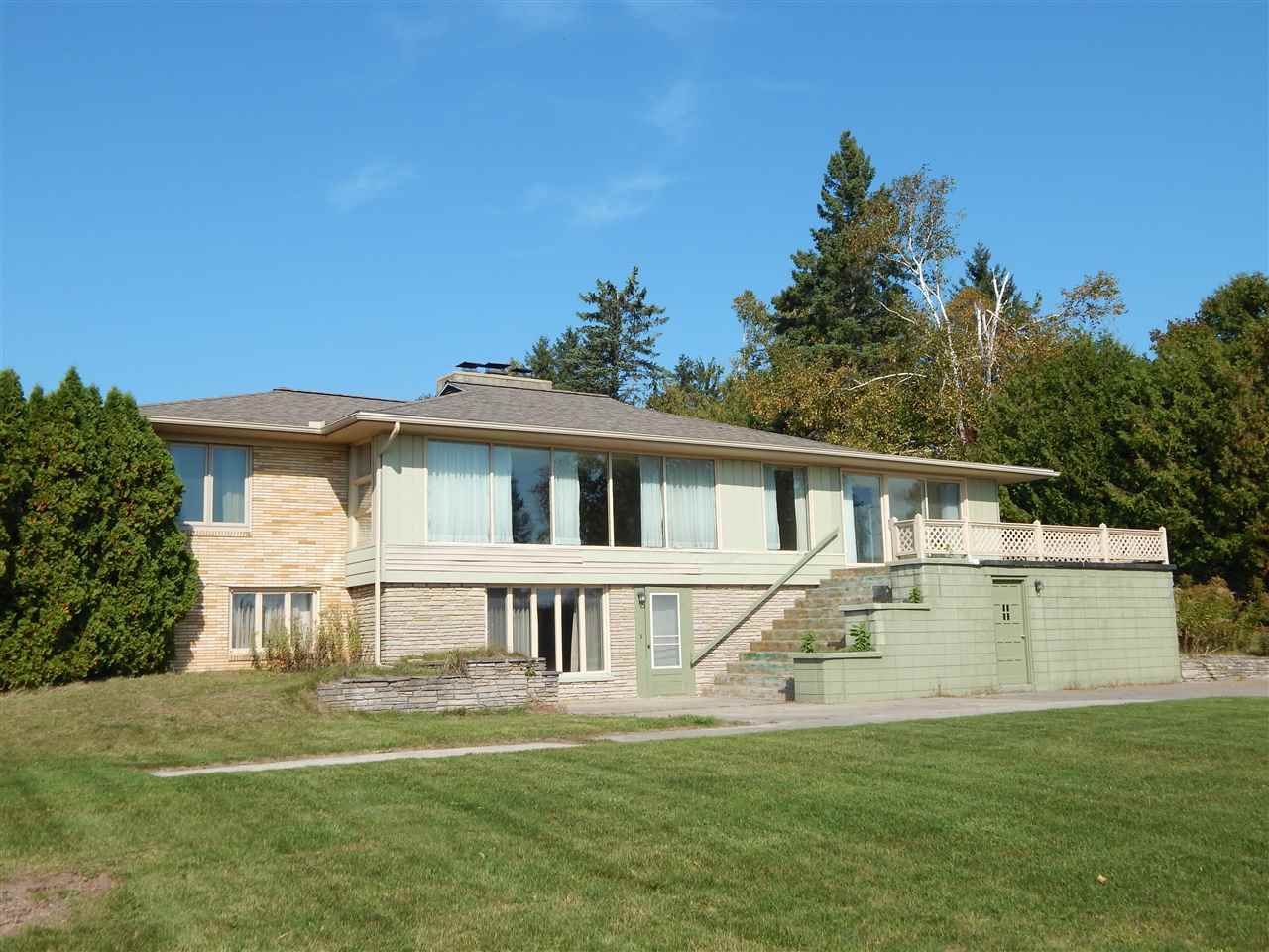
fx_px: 1246
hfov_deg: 54.0
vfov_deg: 41.8
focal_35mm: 34
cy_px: 476
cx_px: 634
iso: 125
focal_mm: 6.1
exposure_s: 1/400
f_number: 6.7
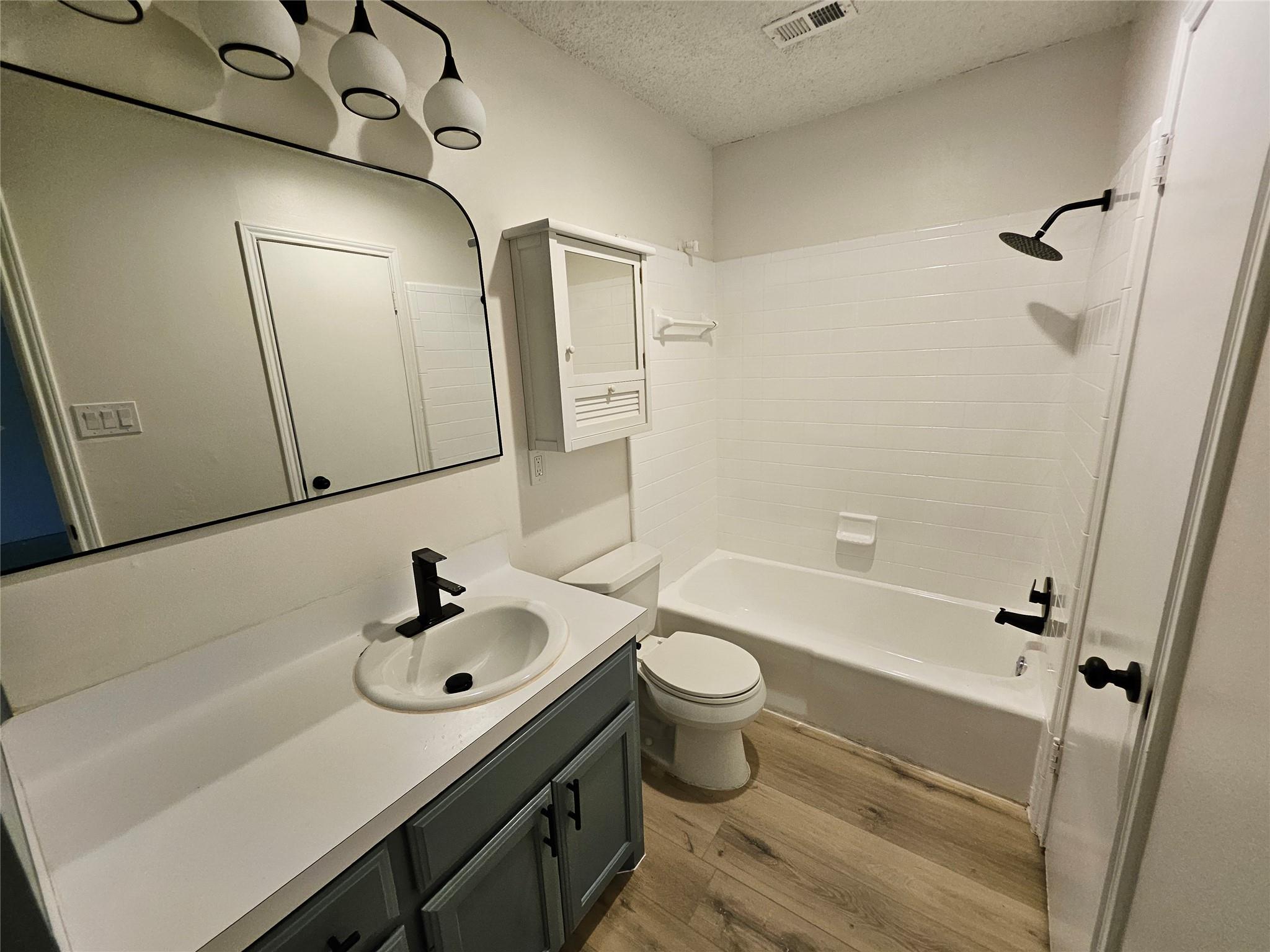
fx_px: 477
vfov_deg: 89.9
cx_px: 635
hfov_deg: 106.2
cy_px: 476
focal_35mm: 13
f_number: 2.2
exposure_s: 1/60
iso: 160
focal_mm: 1.74
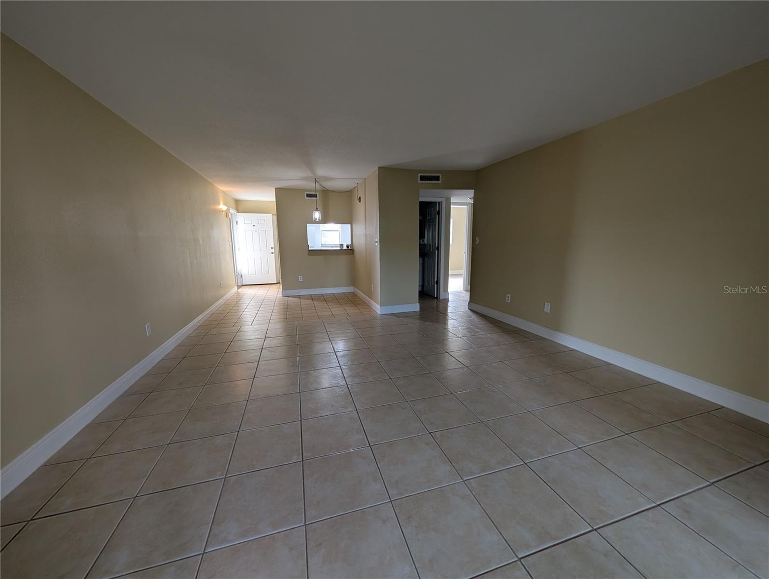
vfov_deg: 94.6
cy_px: 290
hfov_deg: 110.5
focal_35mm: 12
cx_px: 384
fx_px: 267
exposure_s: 1/60
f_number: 1.7
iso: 66
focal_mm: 2.02
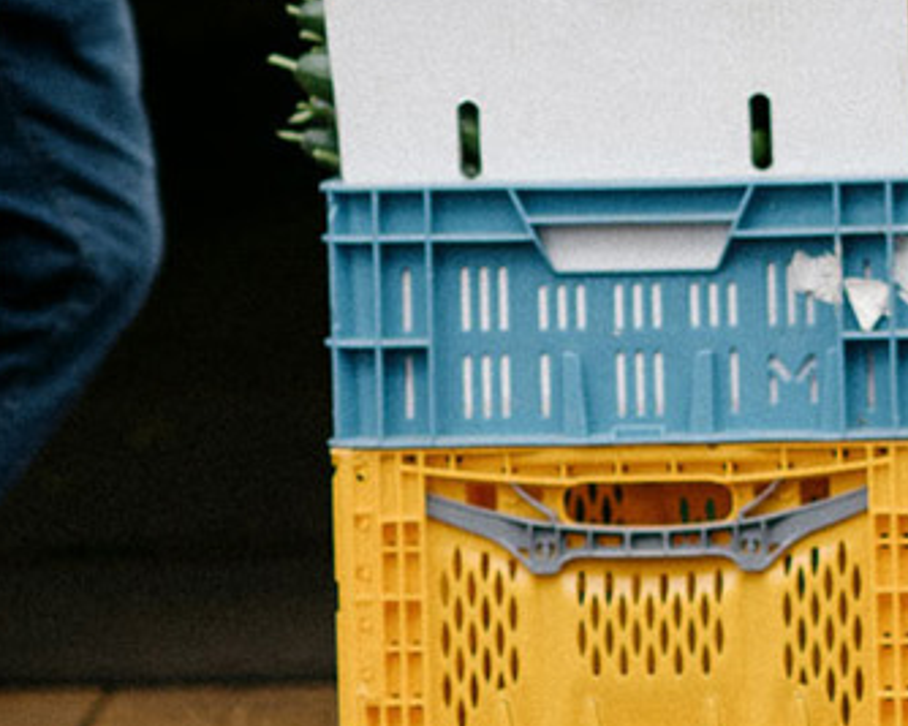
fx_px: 7361
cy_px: 314
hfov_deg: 6.8
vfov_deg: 5.6
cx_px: 1862
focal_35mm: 274
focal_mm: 39
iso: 100
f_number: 10
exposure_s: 1/100
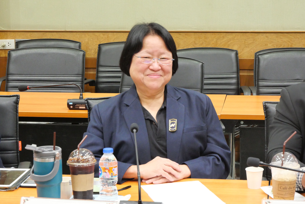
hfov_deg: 20.2
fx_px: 856
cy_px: 102
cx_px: 152
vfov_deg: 13.6
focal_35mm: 101
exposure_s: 1/15
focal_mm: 49
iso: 3200
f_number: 8
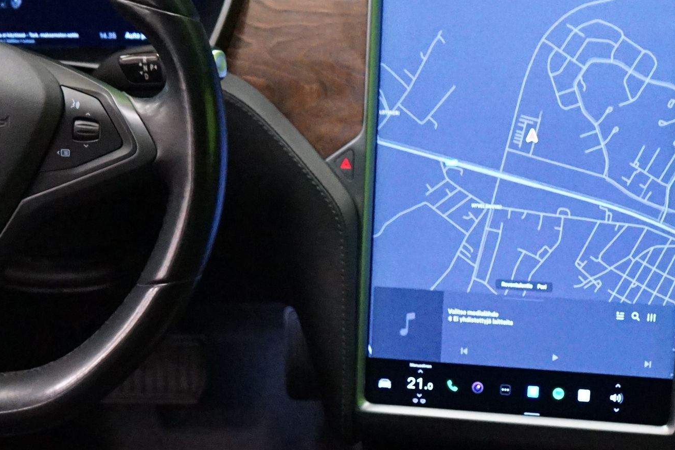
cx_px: 532
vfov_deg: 16.0
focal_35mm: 84
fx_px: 1575
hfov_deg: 23.8
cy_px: 444
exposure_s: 1/30
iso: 6400
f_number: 3.5
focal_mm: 28
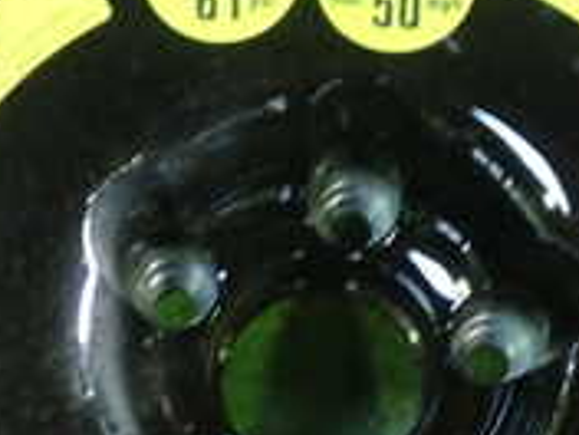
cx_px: 303
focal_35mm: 102
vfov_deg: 14.3
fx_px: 1706
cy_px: 425
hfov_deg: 19.3
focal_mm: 5.4
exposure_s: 1/30
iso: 640
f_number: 2.3
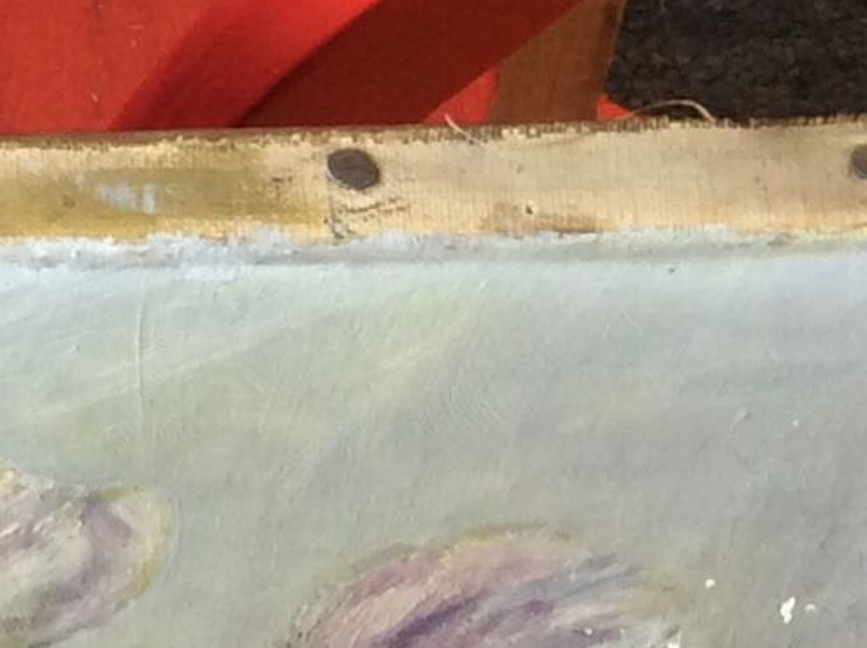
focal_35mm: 168
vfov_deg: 8.8
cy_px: 399
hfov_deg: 11.1
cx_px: -646
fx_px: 4202
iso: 32
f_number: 2.4
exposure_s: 1/25
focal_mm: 3.3
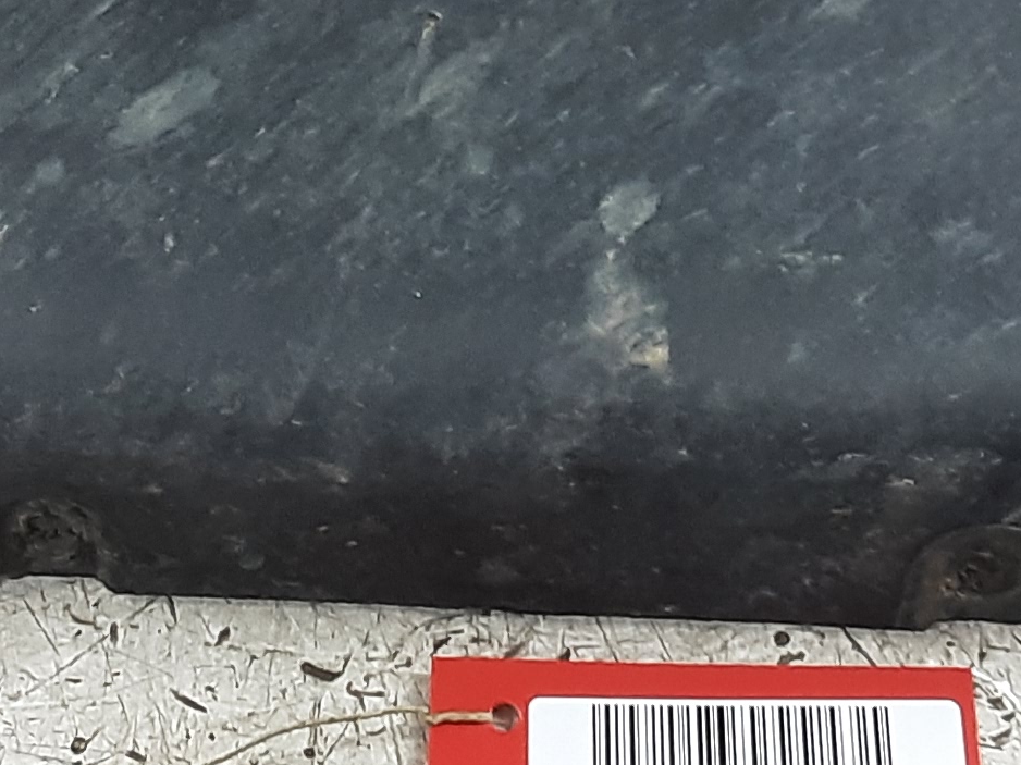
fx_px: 2772
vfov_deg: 15.3
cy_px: -82
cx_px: 537
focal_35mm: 94
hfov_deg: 20.9
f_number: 1.9
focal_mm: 2.91
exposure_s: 1/25
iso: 160
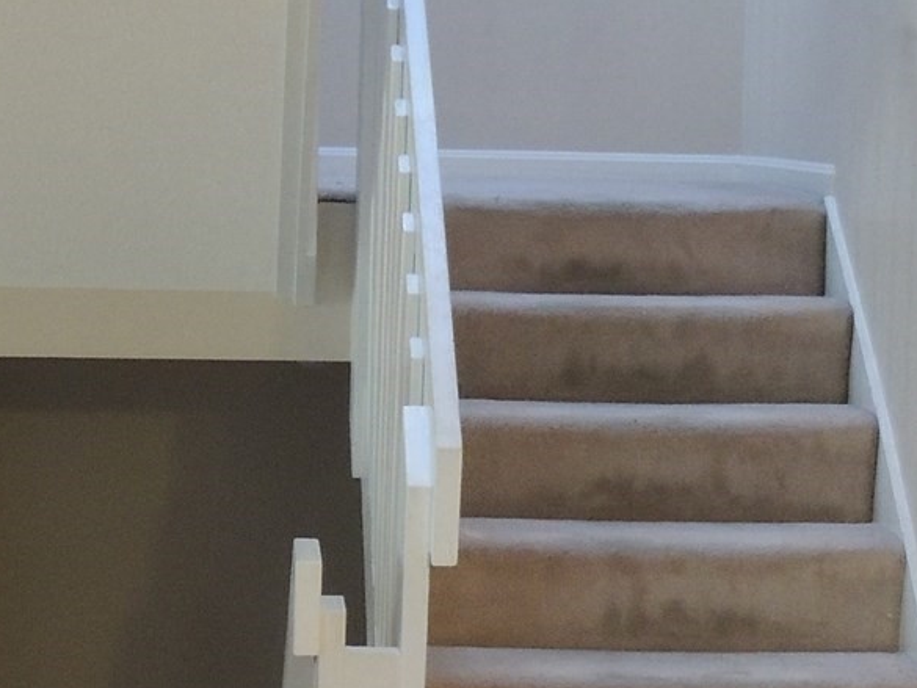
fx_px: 2782
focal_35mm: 105
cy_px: 417
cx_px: 535
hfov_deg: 18.7
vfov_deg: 14.1
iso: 400
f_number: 3.1
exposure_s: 1/25
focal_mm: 5.3
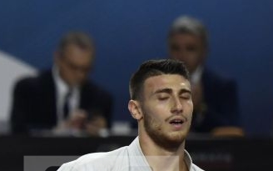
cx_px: -181
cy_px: 232
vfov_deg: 1.2
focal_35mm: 1120
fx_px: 8333
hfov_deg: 1.9
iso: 800
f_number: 2.8
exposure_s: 1/800
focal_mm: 200
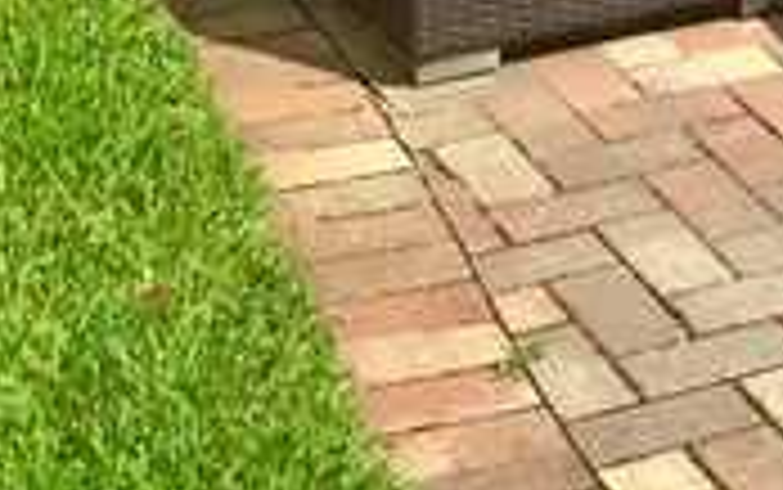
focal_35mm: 141
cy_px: -814
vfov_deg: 8.3
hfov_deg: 14.2
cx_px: 1035
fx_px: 3011
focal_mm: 4.15
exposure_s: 1/2083
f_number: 2.2
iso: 32
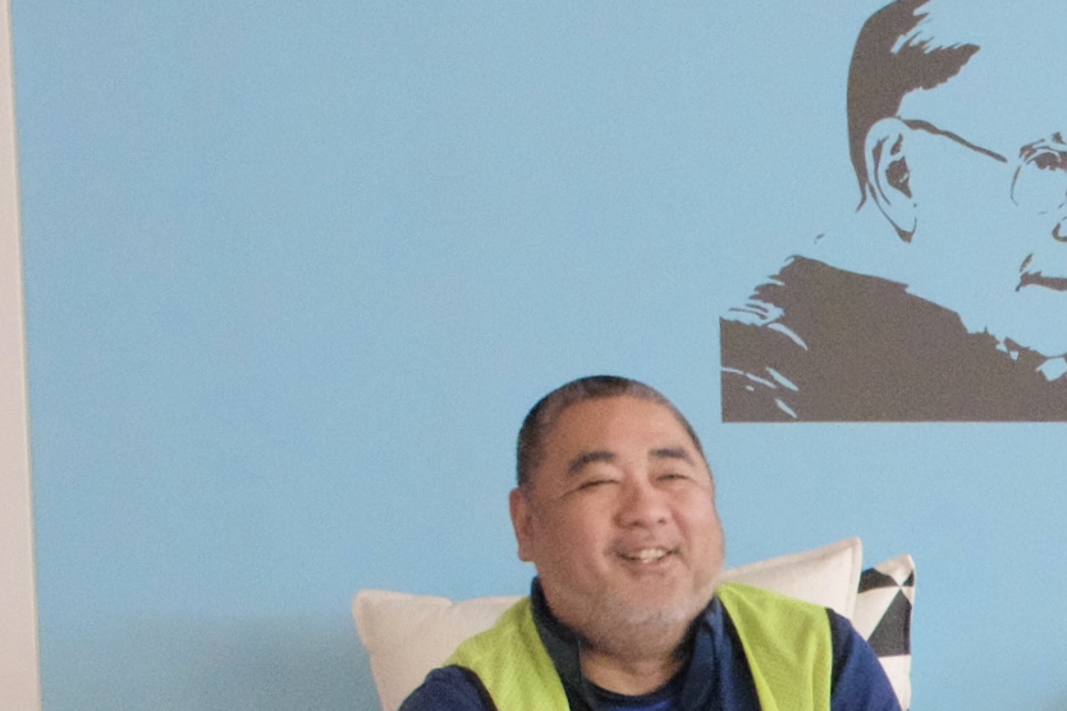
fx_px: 4031
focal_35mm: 136
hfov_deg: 14.1
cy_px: 1012
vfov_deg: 9.8
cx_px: 1600
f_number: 10
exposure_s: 1/27
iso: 12800
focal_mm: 27.5
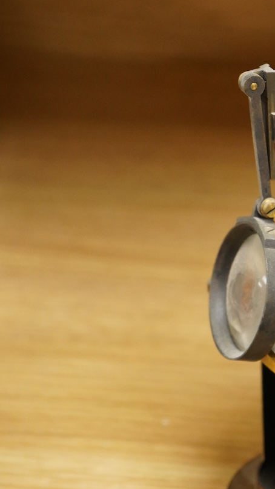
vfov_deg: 13.8
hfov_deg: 7.7
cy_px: 149
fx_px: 2022
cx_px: 336
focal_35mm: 156
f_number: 5.6
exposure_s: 1/160
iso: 4000
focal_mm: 70
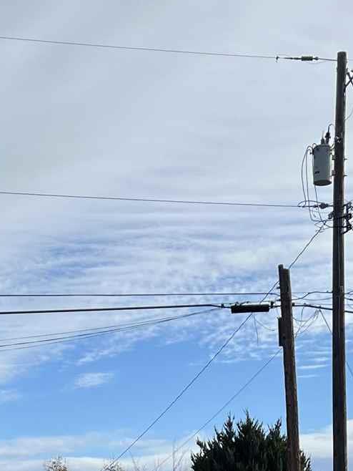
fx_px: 1237
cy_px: 796
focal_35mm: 91
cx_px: 154
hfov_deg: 16.2
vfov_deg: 18.0
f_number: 1.5
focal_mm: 5.7
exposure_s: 1/4444
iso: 50
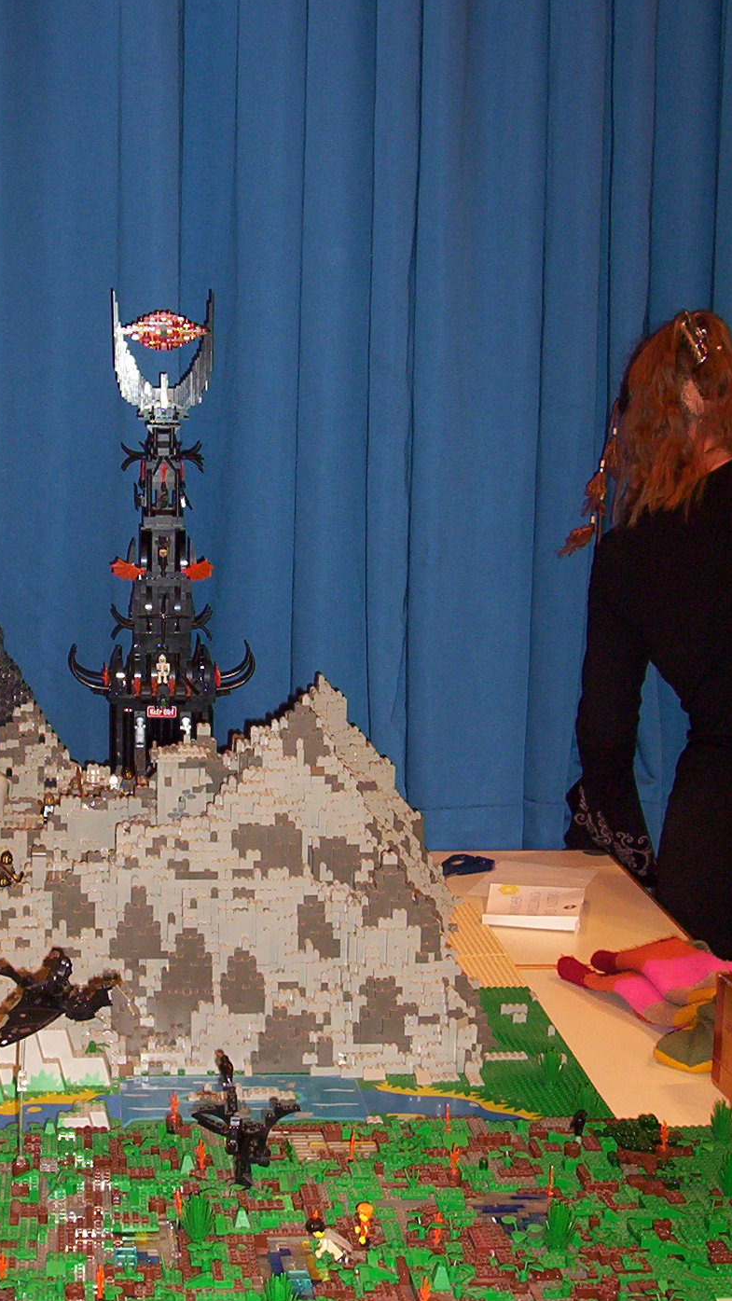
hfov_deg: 17.4
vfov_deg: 30.6
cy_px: 692
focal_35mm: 69
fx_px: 2380
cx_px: 219
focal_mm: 7.1
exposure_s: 1/69.5
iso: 140
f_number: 2.97
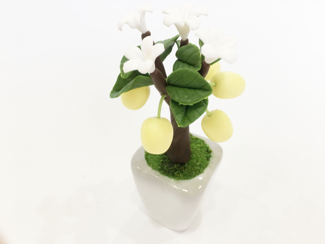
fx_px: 272
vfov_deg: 48.2
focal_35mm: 29
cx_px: 162
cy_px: 122
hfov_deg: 61.7
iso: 40
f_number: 2.2
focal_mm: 4.15
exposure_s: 1/17
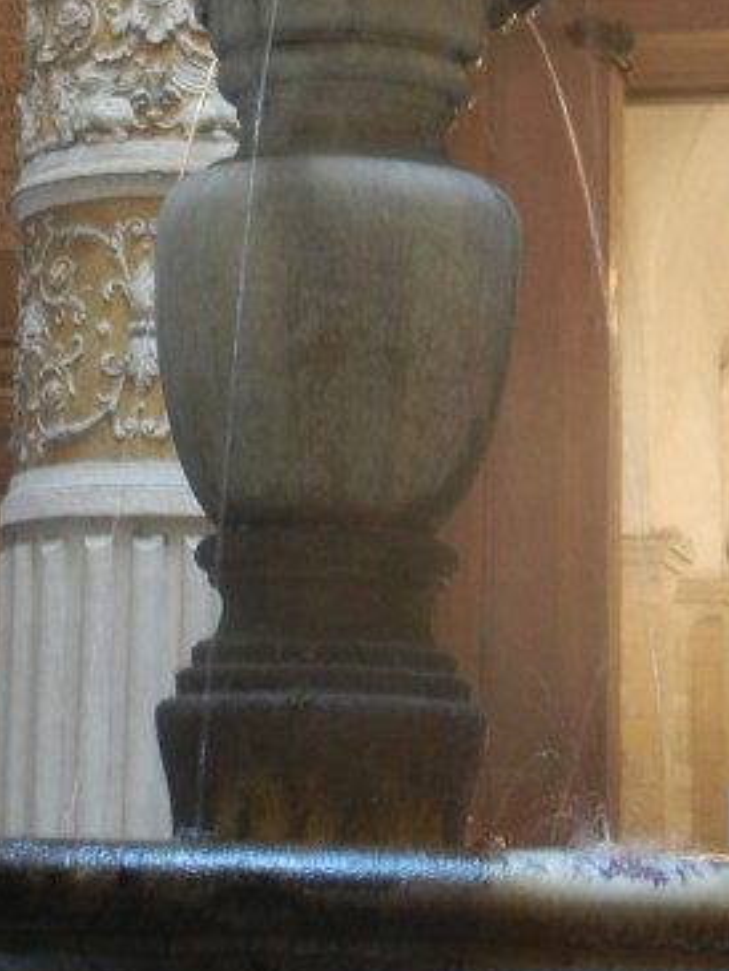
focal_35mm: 124
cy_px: -11
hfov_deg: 12.0
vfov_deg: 15.6
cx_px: 412
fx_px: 3480
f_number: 4
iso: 200
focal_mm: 10.6
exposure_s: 1/6.8
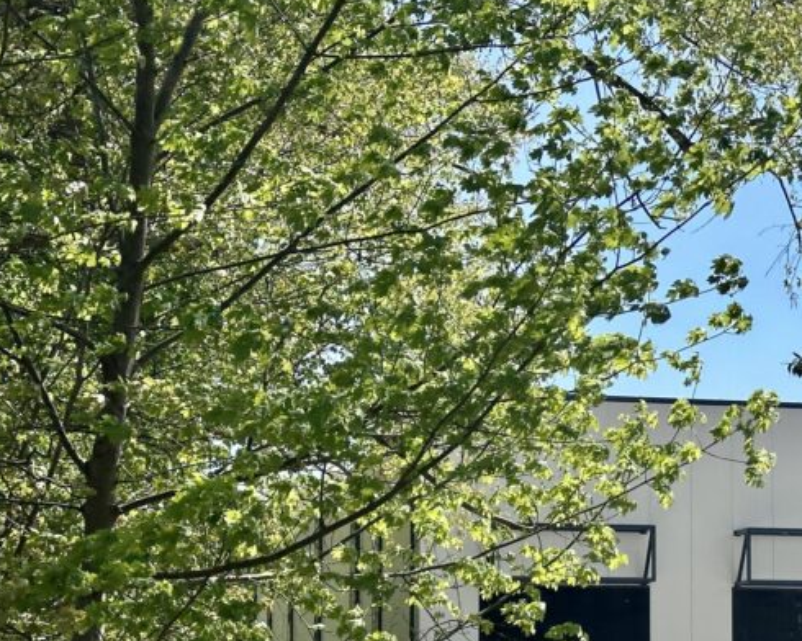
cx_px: 777
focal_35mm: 98
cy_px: 541
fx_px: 2326
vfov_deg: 15.6
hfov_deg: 19.1
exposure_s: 1/3876
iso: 64
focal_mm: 6.86
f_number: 1.78
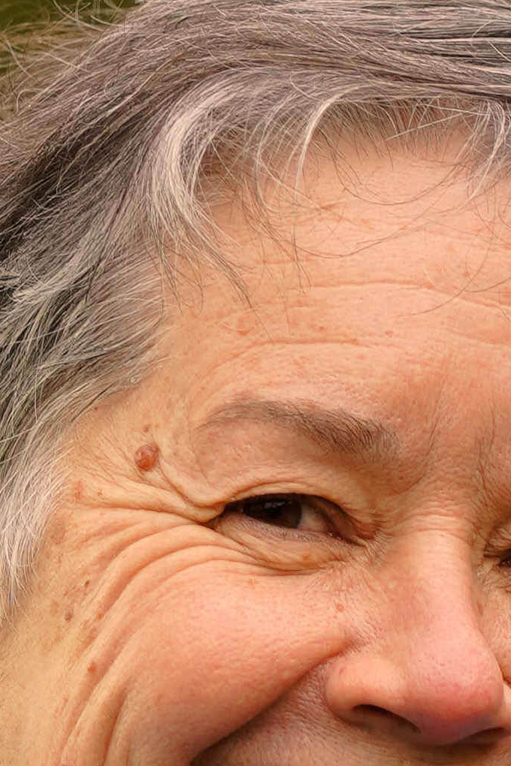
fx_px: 12902
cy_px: 843
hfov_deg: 2.3
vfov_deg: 3.4
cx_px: 381
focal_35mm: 606
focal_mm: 105
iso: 250
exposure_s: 1/160
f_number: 4
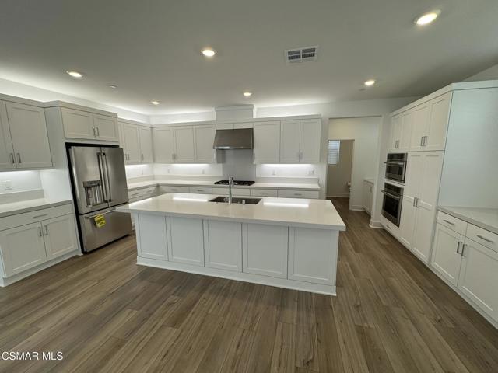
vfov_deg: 85.7
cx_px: 249
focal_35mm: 14
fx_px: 201
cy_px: 186
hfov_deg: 102.1
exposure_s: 1/120
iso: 50
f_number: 2.2
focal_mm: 2.22
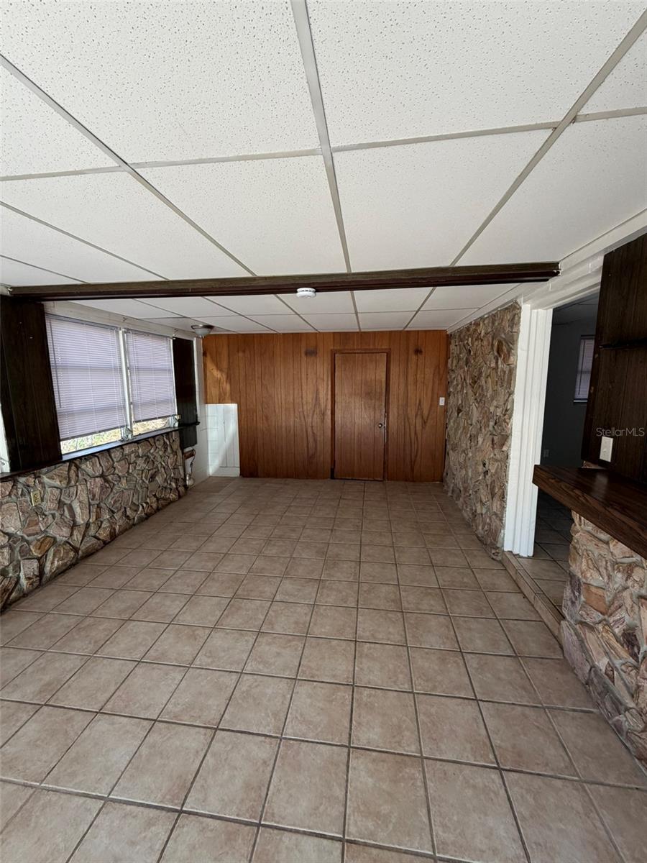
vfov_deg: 102.1
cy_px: 432
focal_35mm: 14
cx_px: 324
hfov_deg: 85.7
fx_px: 349
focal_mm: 2.22
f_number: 2.2
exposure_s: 1/121
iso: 100
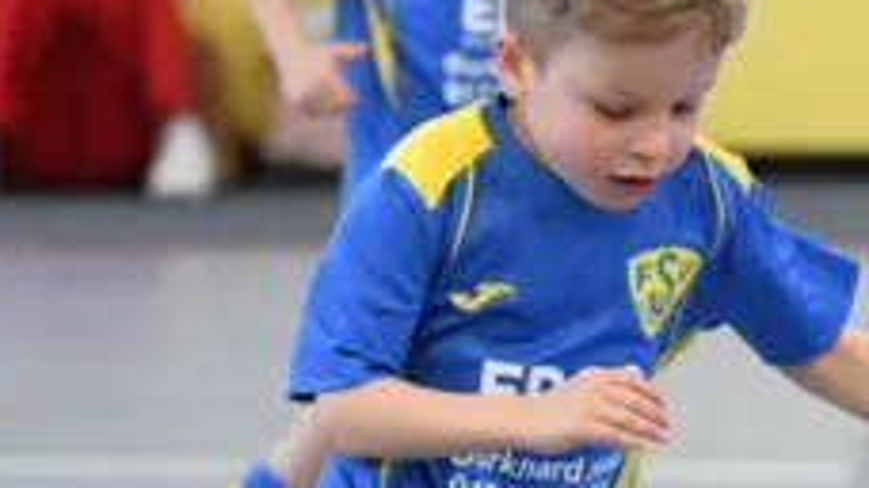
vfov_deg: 2.3
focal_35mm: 517
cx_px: 747
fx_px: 11907
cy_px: 568
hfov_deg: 4.2
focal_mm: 110
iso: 8000
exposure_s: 1/1250
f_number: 2.8
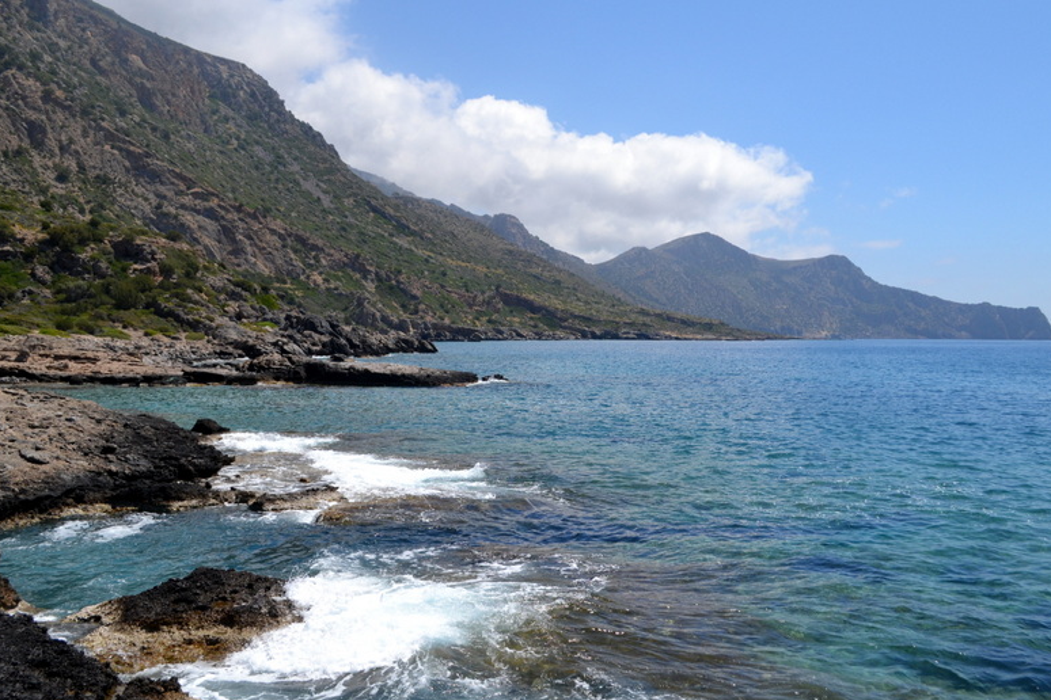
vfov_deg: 42.3
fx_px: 905
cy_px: 351
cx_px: 527
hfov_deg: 60.3
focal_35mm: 31
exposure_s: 1/2000
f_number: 6.3
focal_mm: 20
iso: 400
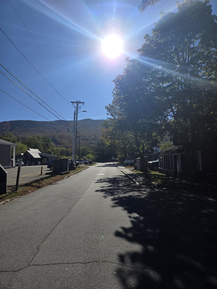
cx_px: 108
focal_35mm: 23
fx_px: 192
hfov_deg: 58.9
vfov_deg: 73.9
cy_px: 144
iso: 25
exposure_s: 1/4661
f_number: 1.8
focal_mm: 5.4
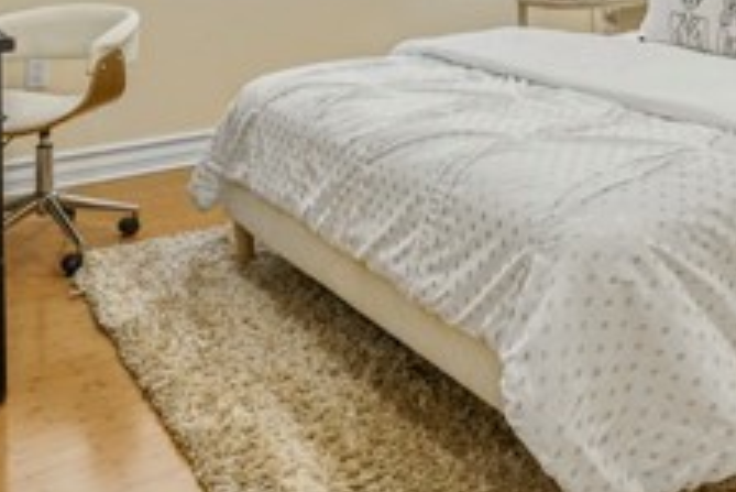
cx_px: 528
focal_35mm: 43
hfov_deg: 44.3
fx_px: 880
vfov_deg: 27.3
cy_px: -107
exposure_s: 1/30
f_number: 9
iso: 100
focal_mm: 10
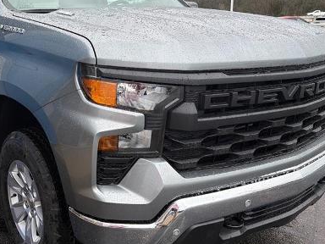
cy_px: 117
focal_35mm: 40
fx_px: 376
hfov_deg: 45.3
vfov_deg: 36.0
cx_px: 84
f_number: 1.78
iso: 64
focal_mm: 6.76
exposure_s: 1/197
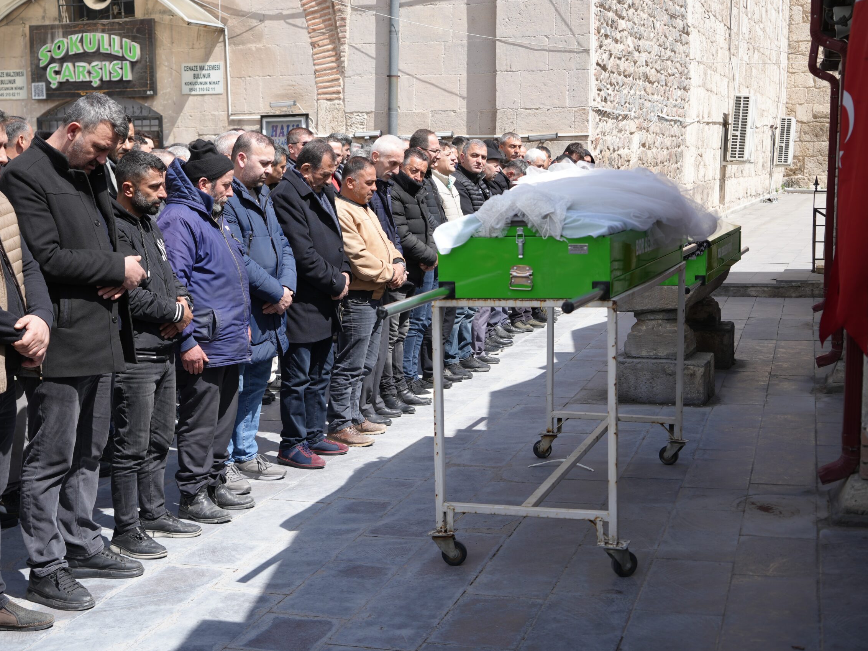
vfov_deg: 29.1
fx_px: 1254
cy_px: 325
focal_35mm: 50
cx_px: 384
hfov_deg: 38.1
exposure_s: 1/500
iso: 100
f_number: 4.5
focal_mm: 46
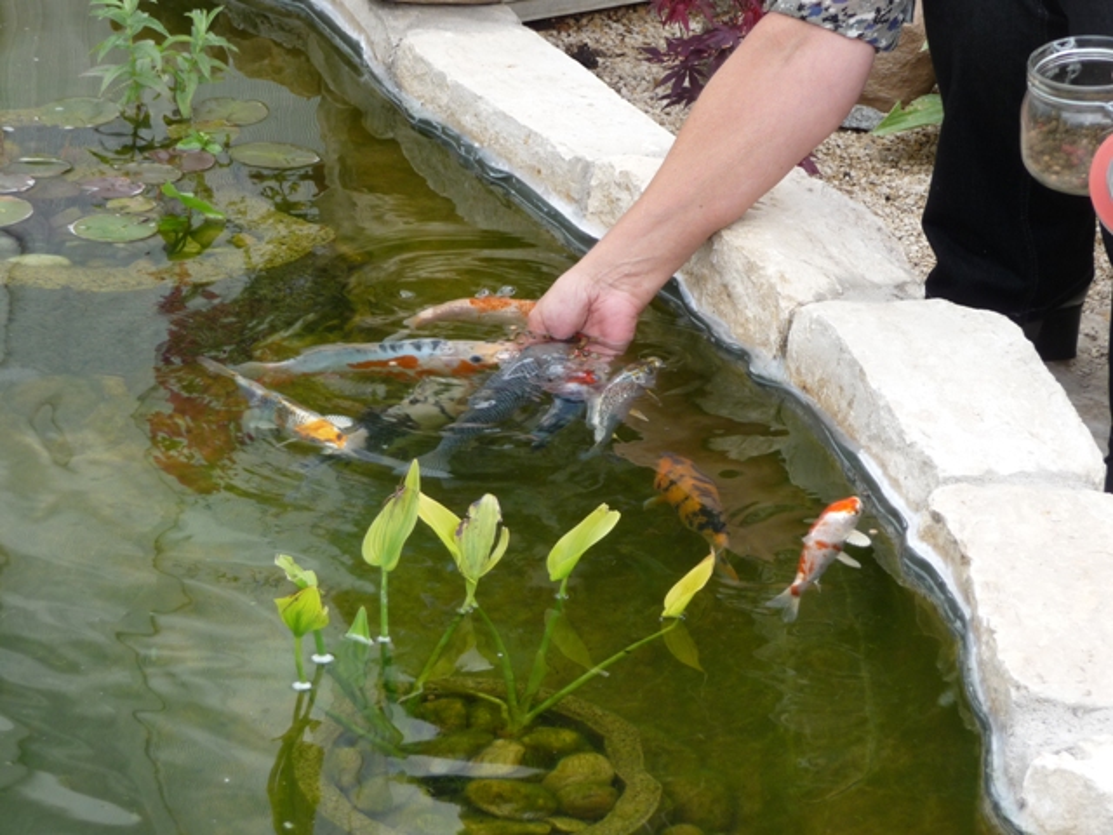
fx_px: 4116
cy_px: 418
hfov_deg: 15.4
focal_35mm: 128
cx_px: 556
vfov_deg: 11.6
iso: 100
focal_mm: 21.8
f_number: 4.7
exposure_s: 1/125
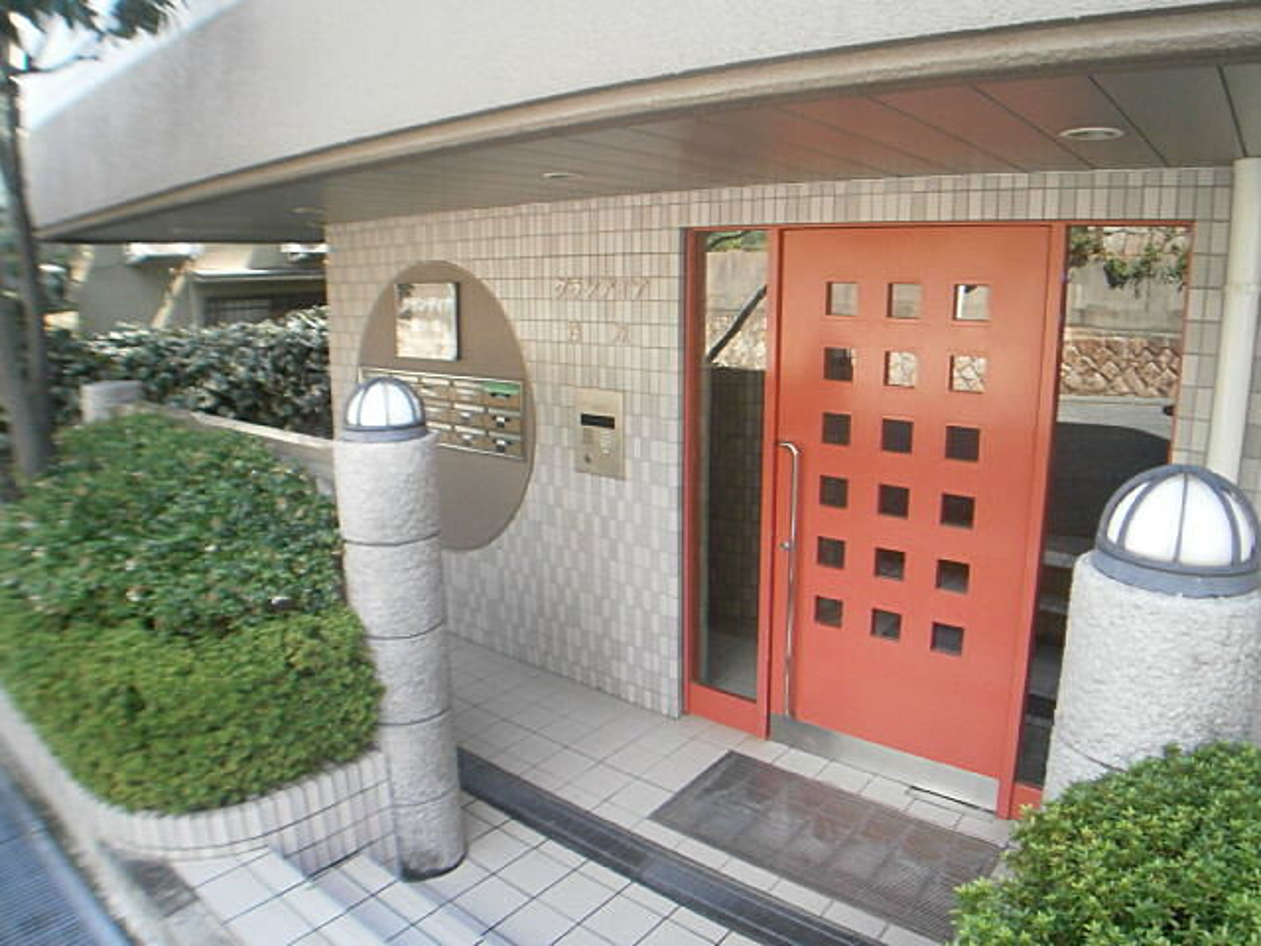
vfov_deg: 39.7
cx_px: 630
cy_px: 473
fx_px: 1311
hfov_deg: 51.4
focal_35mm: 36
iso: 320
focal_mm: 6.4
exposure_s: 1/250
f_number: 3.1
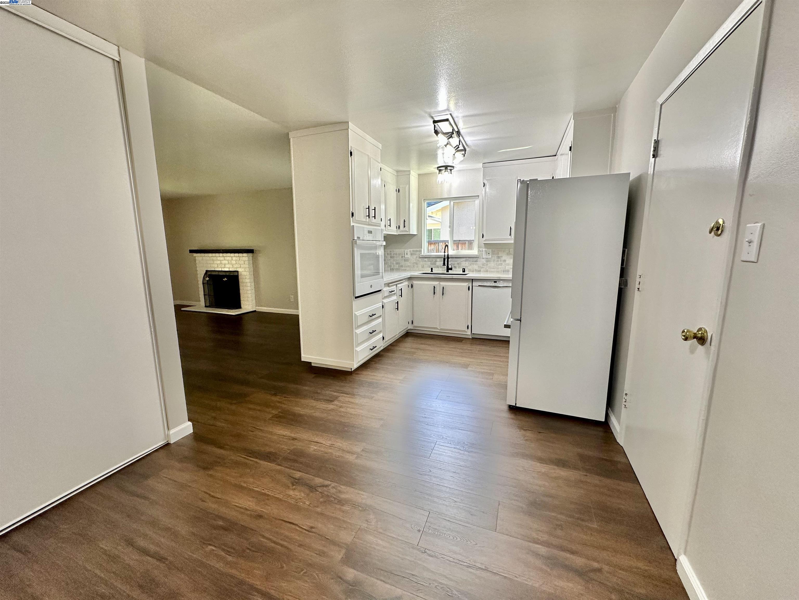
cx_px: 400
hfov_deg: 102.1
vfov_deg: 85.7
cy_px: 300
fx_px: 323
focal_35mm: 14
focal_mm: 2.22
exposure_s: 1/120
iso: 160
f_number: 2.2
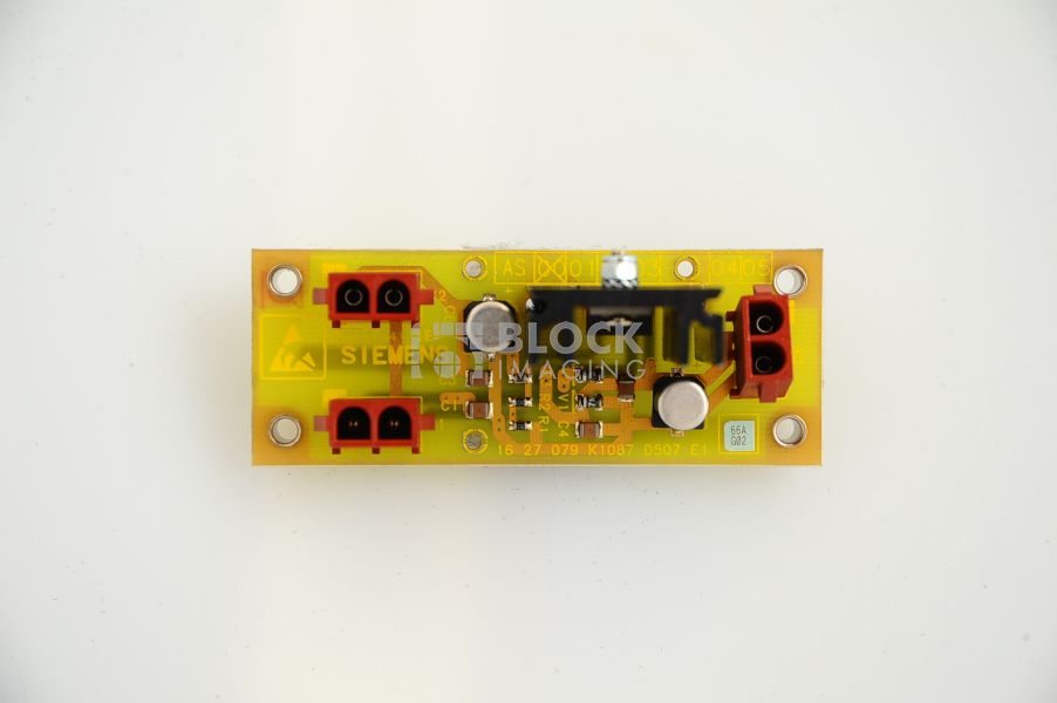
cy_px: 352
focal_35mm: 120
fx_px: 3521
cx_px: 528
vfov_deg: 11.4
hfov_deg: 17.1
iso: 800
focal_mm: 120
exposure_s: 1/125
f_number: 7.1
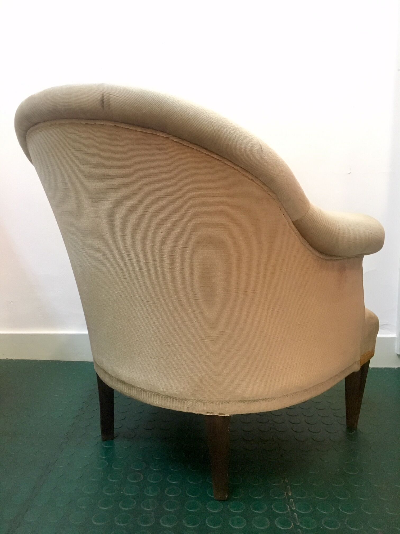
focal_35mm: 29
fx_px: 447
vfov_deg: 61.7
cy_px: 267
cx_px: 200
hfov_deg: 48.2
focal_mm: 4.15
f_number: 2.2
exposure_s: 1/25
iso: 200
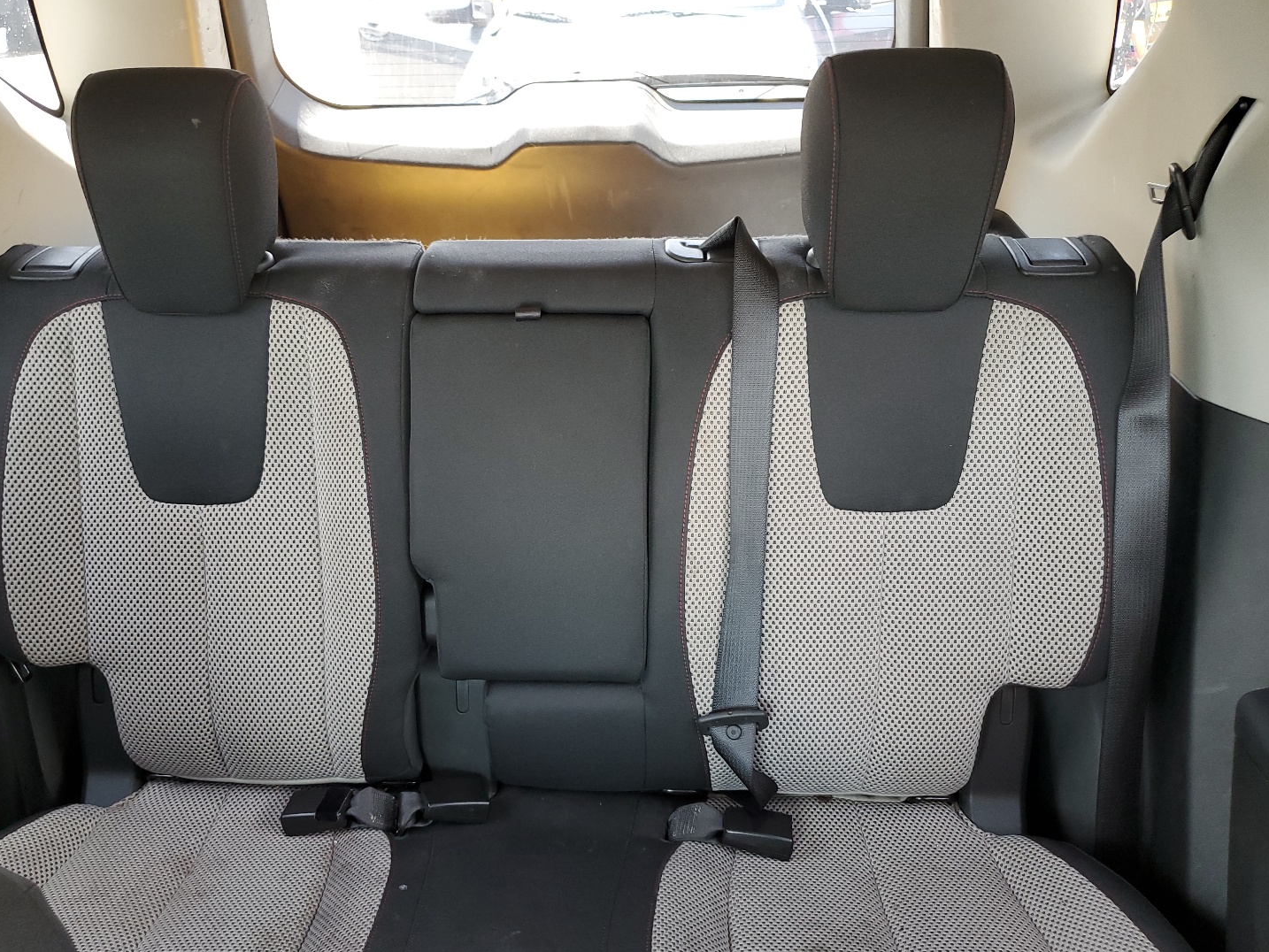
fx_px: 1063
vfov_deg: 48.2
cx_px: 563
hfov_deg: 61.5
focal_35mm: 29
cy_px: 529
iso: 80
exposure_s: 1/60.2
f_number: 1.5
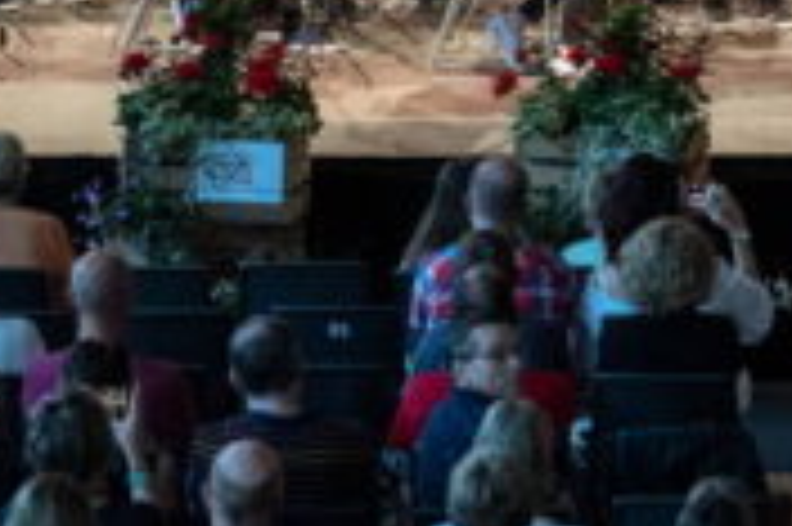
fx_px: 5693
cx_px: 958
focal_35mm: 259
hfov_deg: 7.9
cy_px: -389
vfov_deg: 5.2
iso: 4000
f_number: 6.7
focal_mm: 70
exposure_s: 1/90
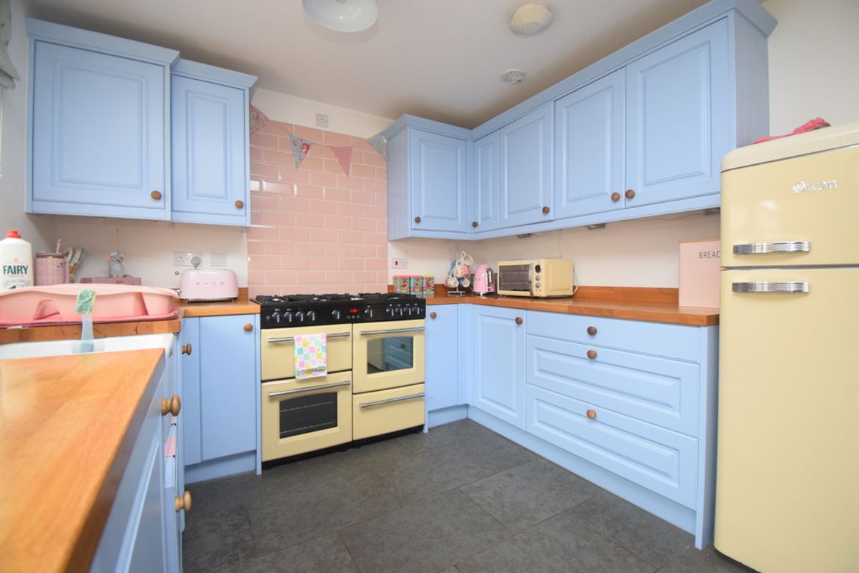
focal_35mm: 15
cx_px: 430
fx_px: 358
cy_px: 286
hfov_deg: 100.4
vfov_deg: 77.4
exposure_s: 1/60
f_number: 4.5
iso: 1400
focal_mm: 10
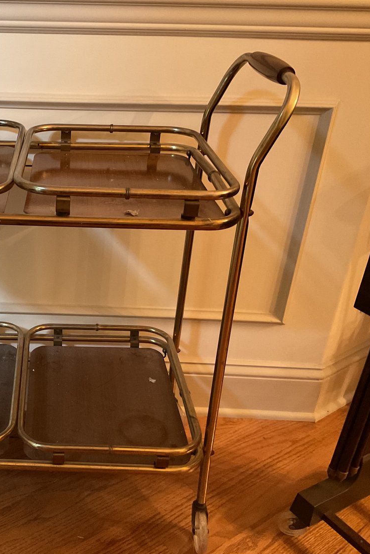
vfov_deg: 47.4
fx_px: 632
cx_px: 40
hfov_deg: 31.2
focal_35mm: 41
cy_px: 279
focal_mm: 3
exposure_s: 1/40
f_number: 1.8
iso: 200
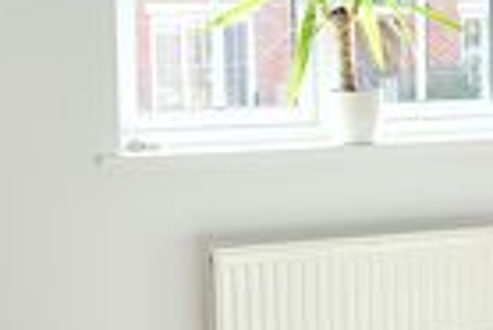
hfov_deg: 19.4
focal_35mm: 103
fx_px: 1412
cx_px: 458
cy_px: 140
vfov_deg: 13.3
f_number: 5
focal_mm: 14
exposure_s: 1/100
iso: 160
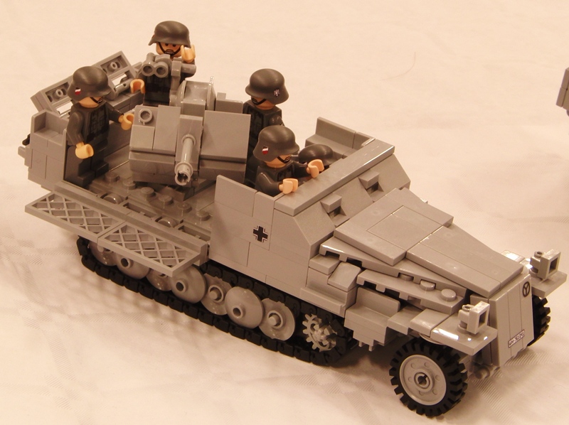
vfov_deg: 12.6
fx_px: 1921
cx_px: 284
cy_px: 212
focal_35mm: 117
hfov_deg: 16.8
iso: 100
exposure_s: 1/3.33
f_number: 7.4
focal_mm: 20.8
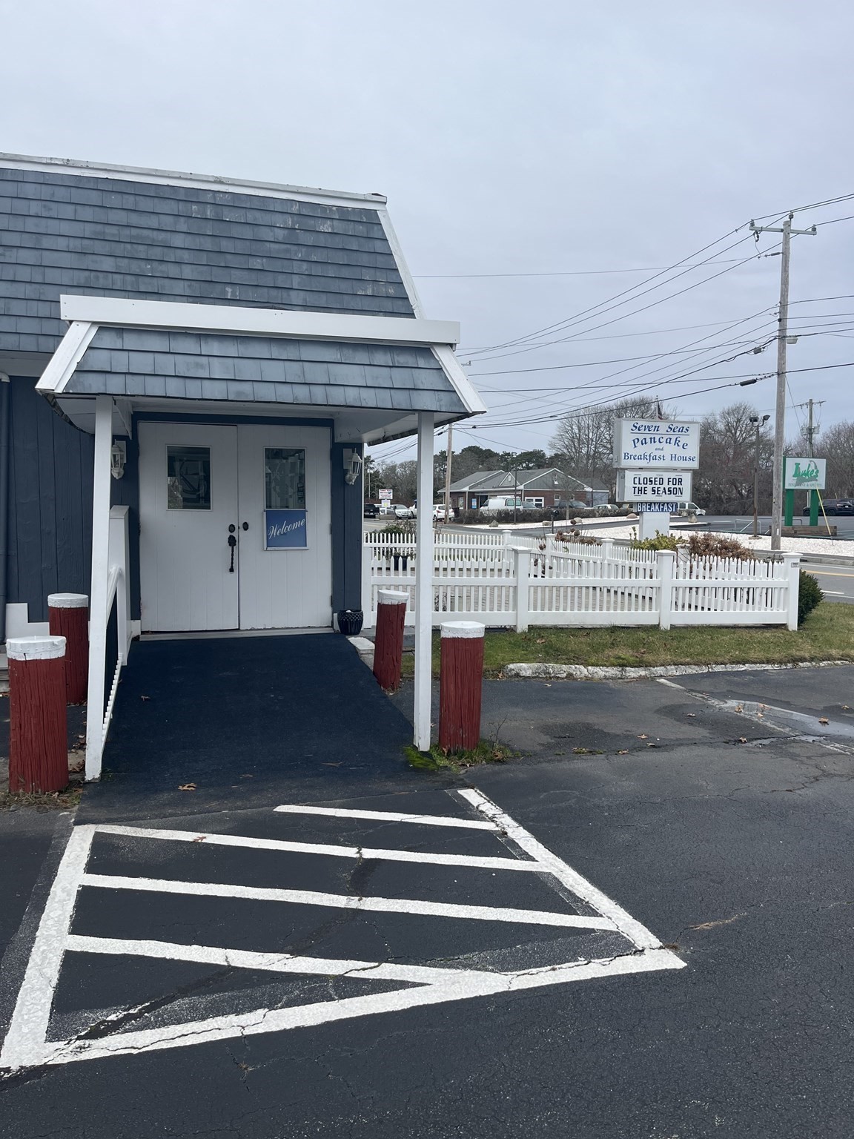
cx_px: 427
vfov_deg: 67.3
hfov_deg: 53.1
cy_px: 570
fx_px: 855
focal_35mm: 26
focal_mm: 5.1
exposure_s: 1/1776
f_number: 1.6
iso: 50
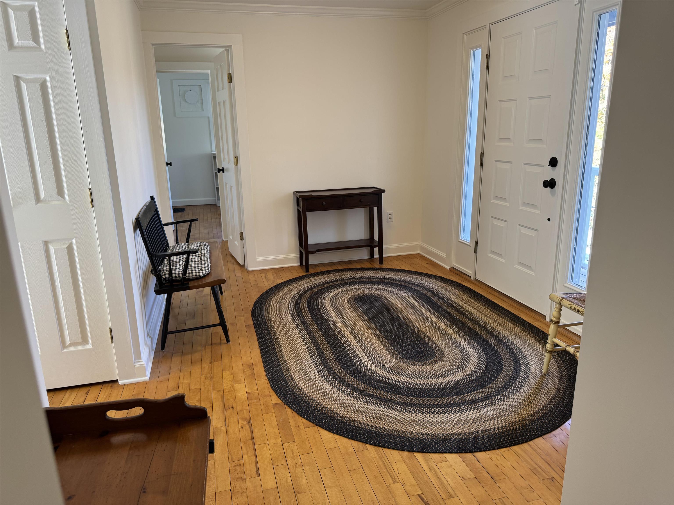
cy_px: 252
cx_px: 337
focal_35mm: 24
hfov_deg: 71.6
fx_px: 467
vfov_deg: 56.8
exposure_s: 1/60
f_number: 1.78
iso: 125
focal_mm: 6.76
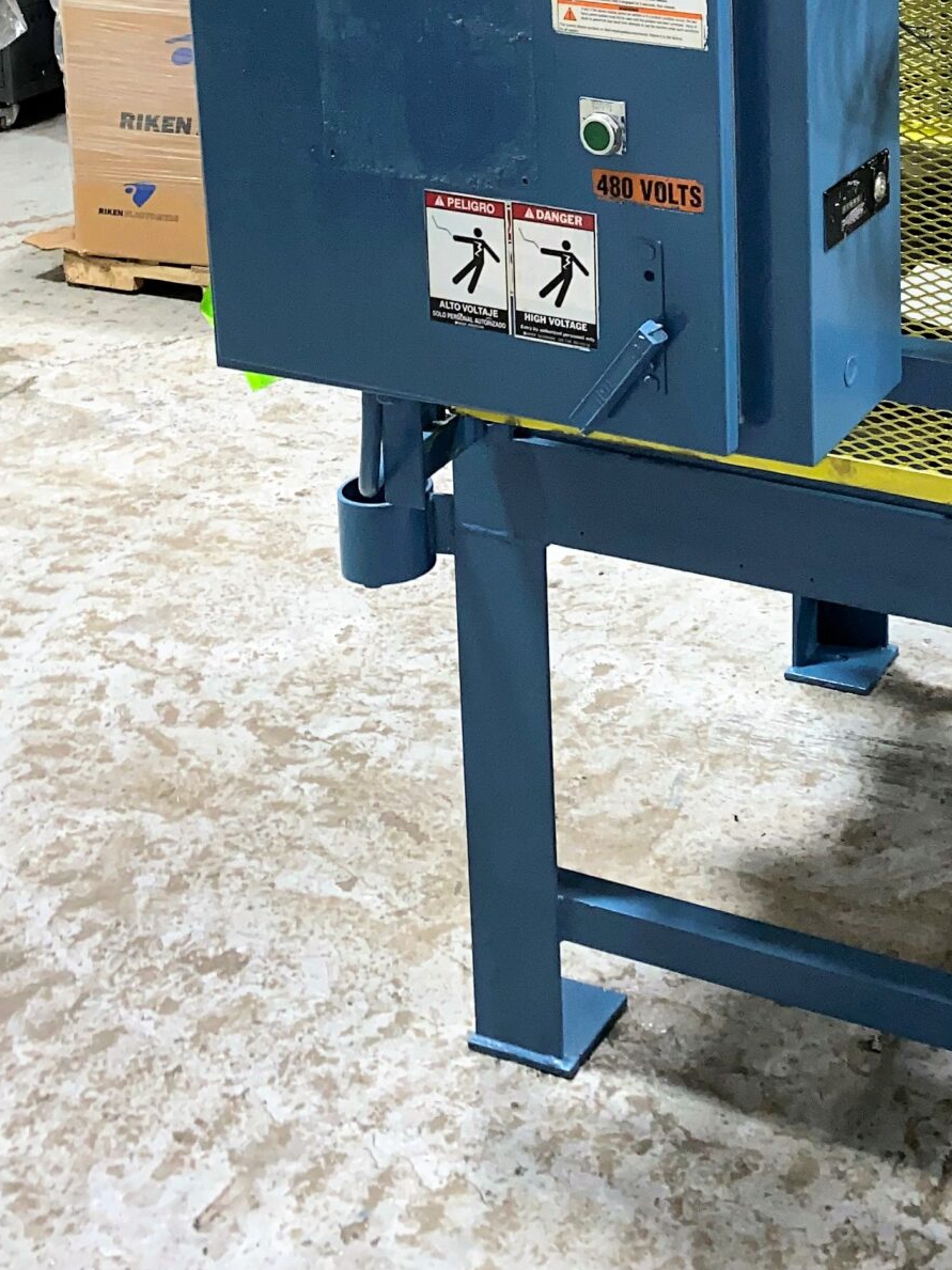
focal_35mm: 56
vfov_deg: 31.7
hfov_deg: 25.1
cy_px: -7
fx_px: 2055
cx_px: 909
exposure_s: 1/15
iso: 100
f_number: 1.8
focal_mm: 4.25
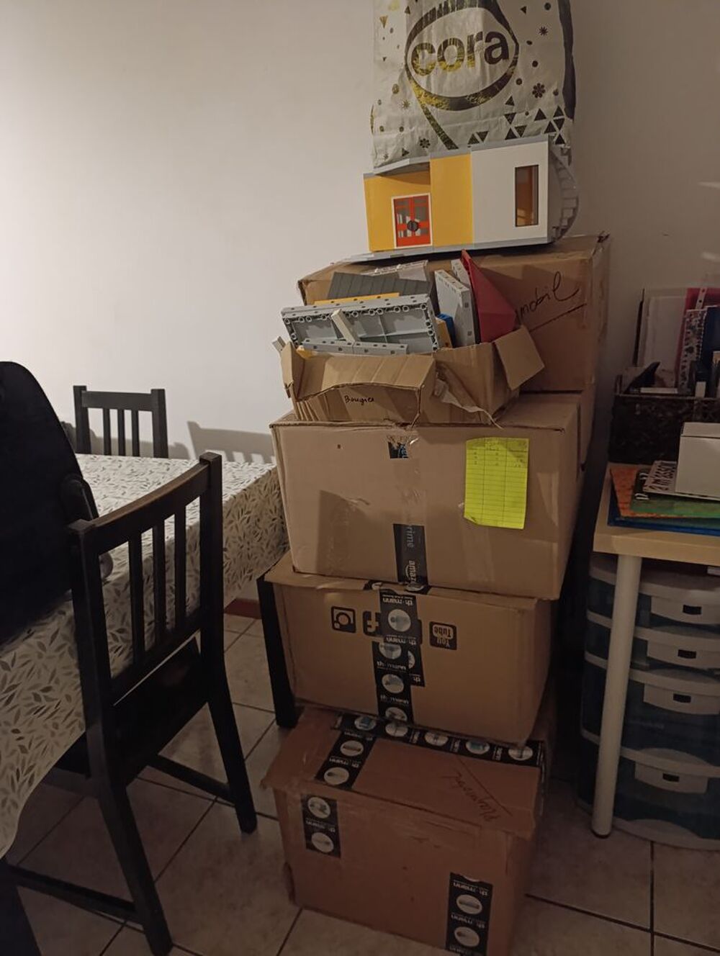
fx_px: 636
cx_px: 360
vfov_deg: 73.8
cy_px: 478
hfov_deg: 59.0
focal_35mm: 23
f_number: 1.6
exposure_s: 1/25
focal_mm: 6.14
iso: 6400
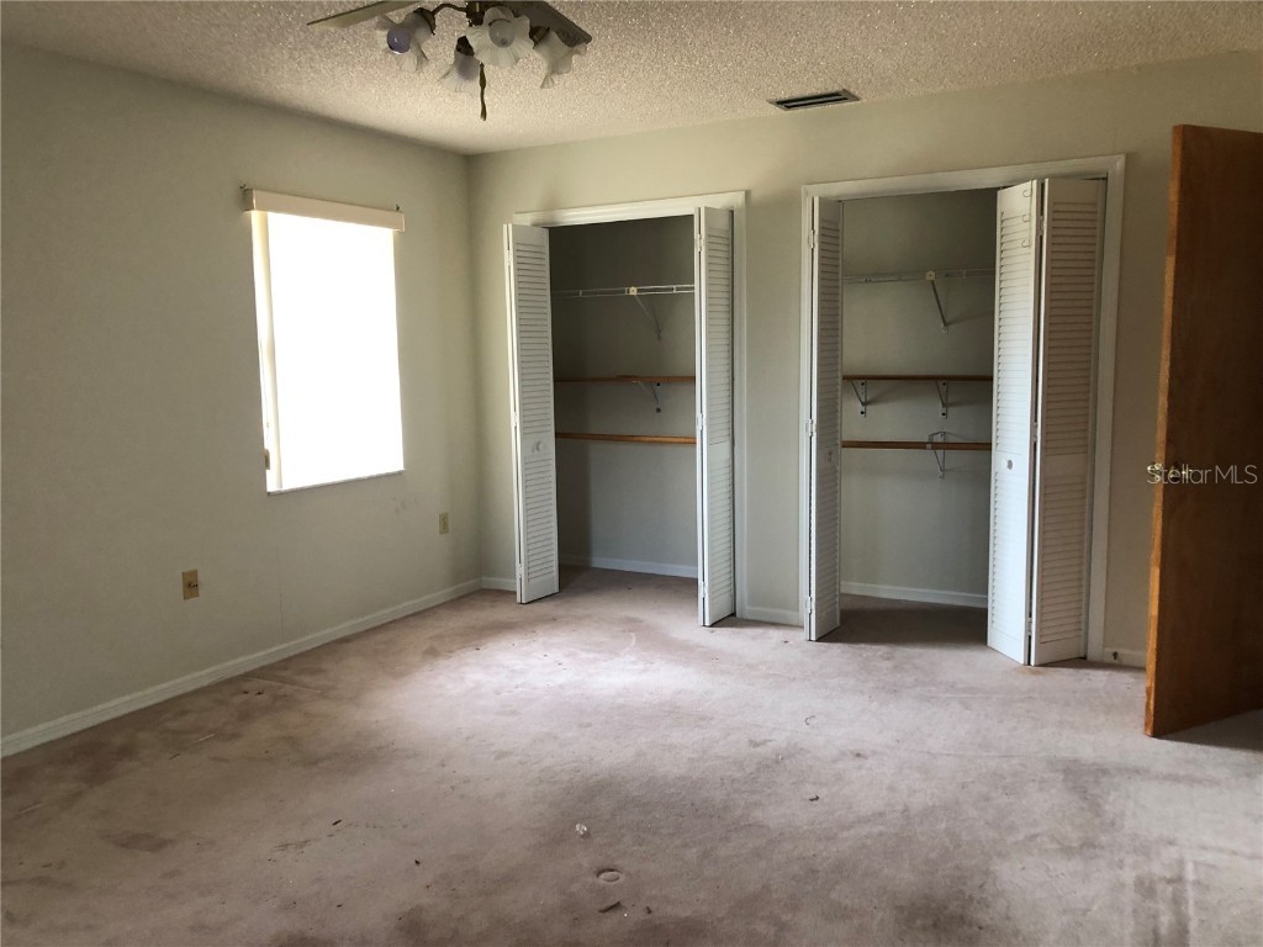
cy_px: 474
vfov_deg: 49.7
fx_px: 1022
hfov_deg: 63.4
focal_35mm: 28
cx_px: 632
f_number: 1.8
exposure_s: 1/15
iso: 50
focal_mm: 3.99
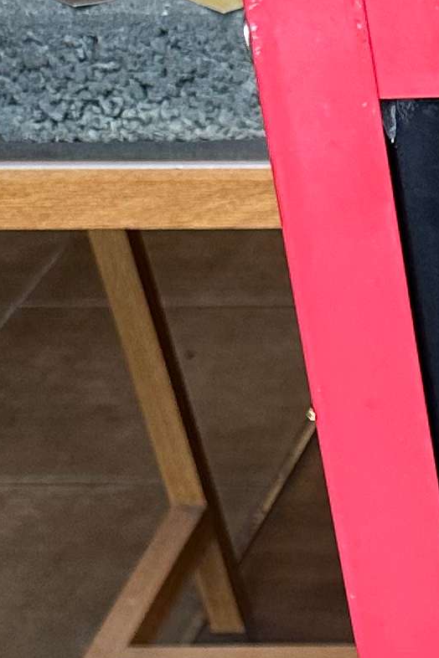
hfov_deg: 9.2
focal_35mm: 128
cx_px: 1168
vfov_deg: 14.7
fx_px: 2341
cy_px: 1041
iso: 200
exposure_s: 1/120
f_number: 1.78
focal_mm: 6.86
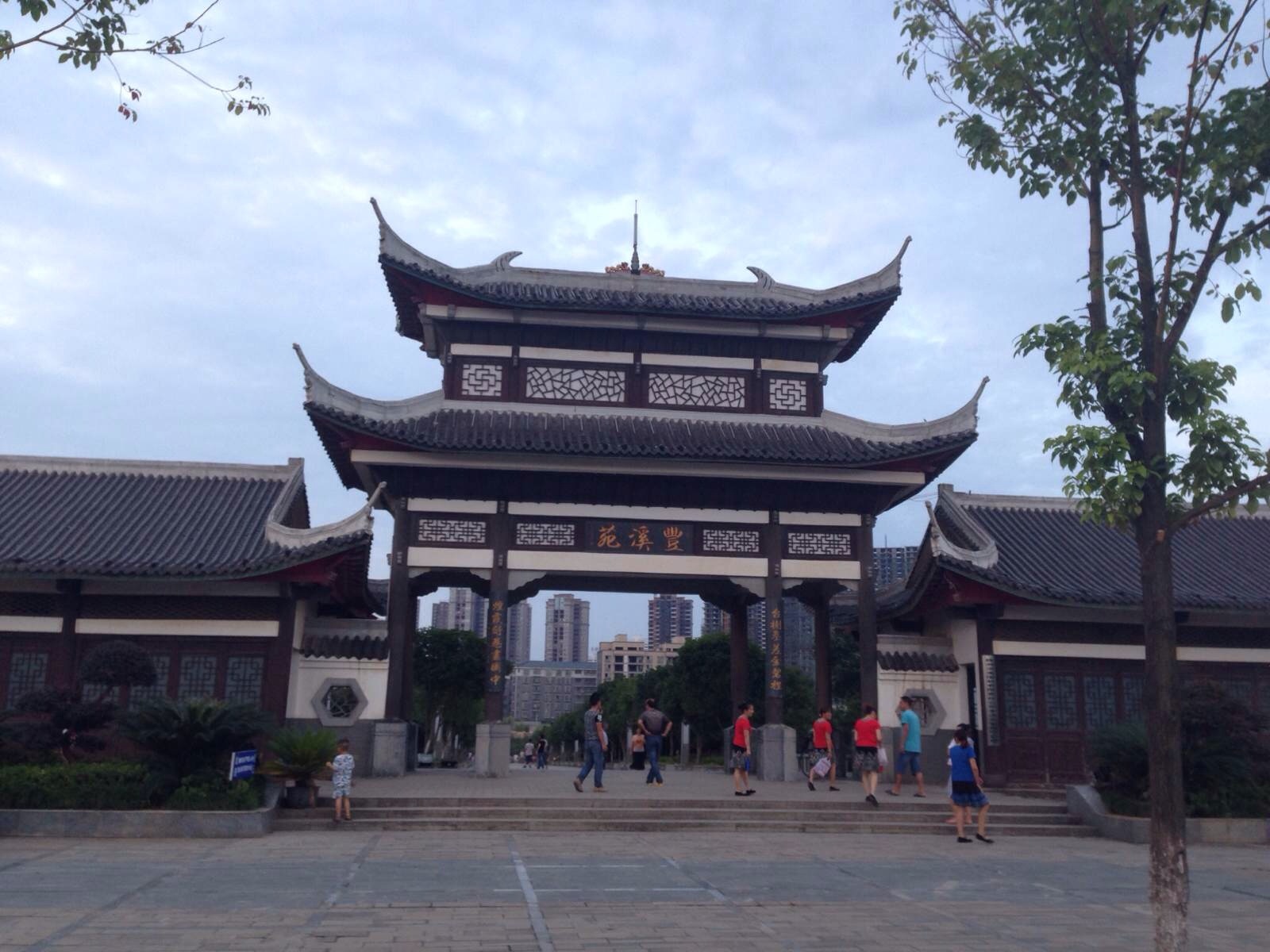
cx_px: 635
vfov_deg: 42.9
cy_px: 476
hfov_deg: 55.4
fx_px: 1211
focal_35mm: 33
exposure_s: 1/24
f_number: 2.4
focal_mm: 4.12
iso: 64
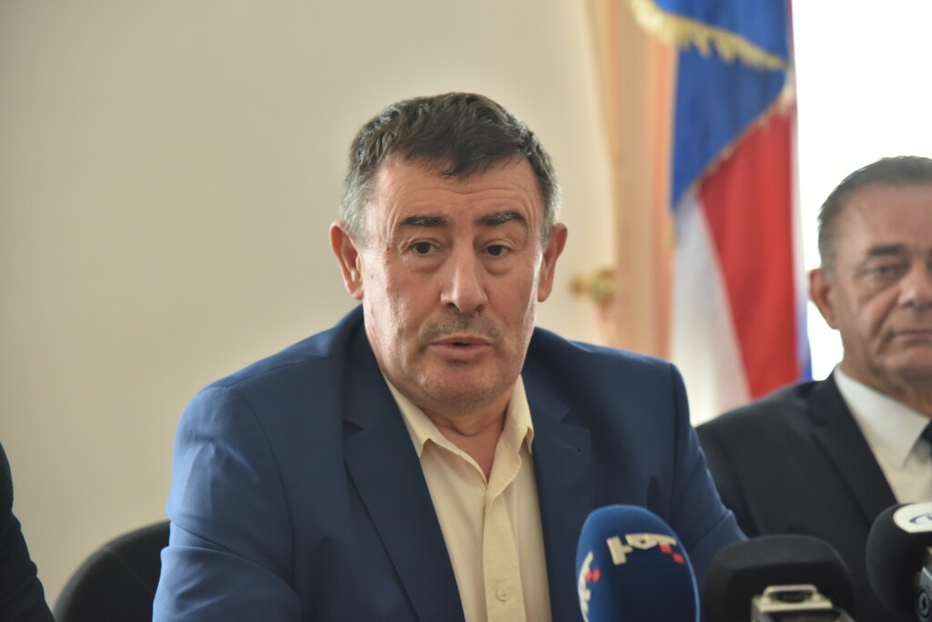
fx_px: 3107
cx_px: 466
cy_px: 311
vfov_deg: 11.4
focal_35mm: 120
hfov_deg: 17.1
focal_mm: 120
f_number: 5
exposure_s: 1/400
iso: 2000
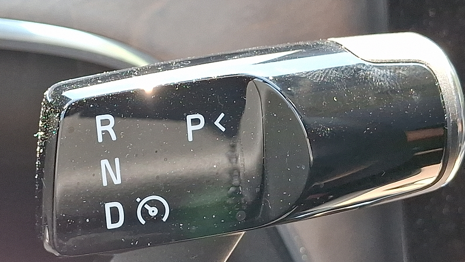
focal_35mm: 41
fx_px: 506
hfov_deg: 48.9
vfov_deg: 29.0
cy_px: 149
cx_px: 175
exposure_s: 1/120
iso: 42
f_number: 1.8
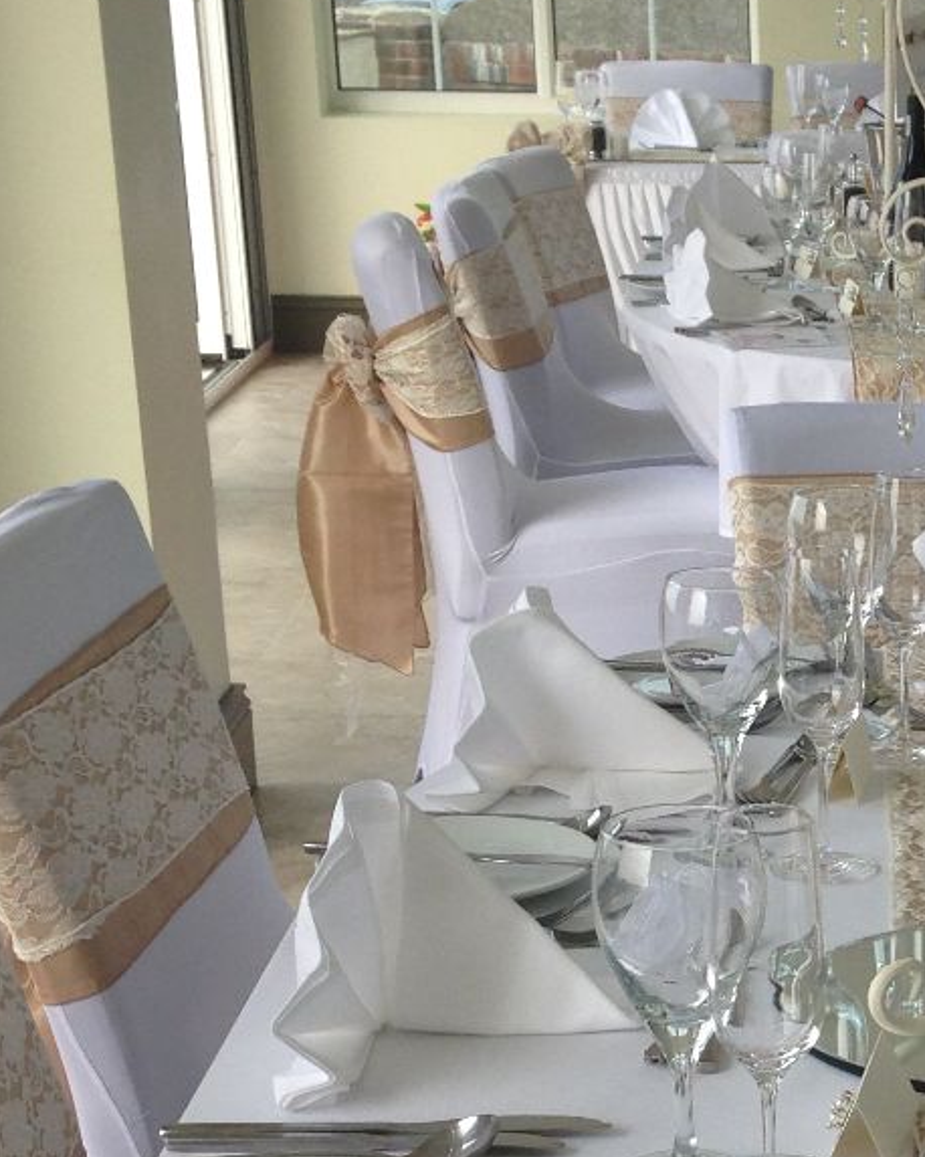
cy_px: 939
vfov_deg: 21.0
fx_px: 3081
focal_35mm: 90
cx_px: 1074
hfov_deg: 16.4
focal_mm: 4.12
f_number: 2.4
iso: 50
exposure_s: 1/723
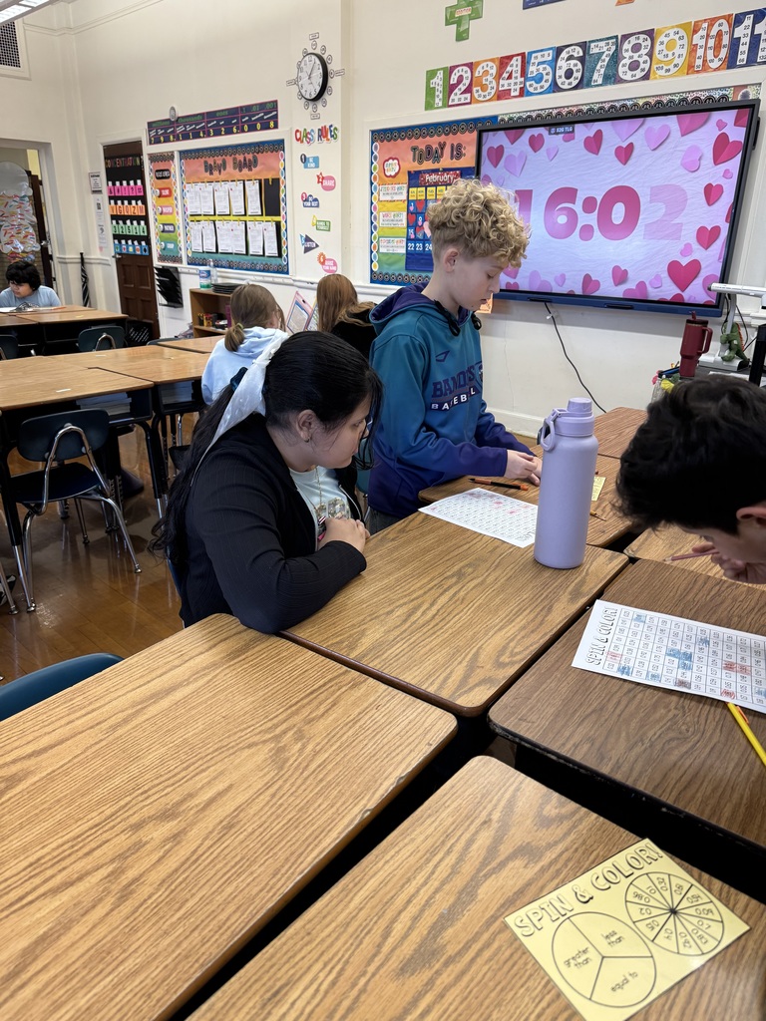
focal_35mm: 24
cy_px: 510
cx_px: 383
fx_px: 708
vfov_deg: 71.6
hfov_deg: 56.8
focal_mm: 6.76
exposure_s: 1/120
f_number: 1.78
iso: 160
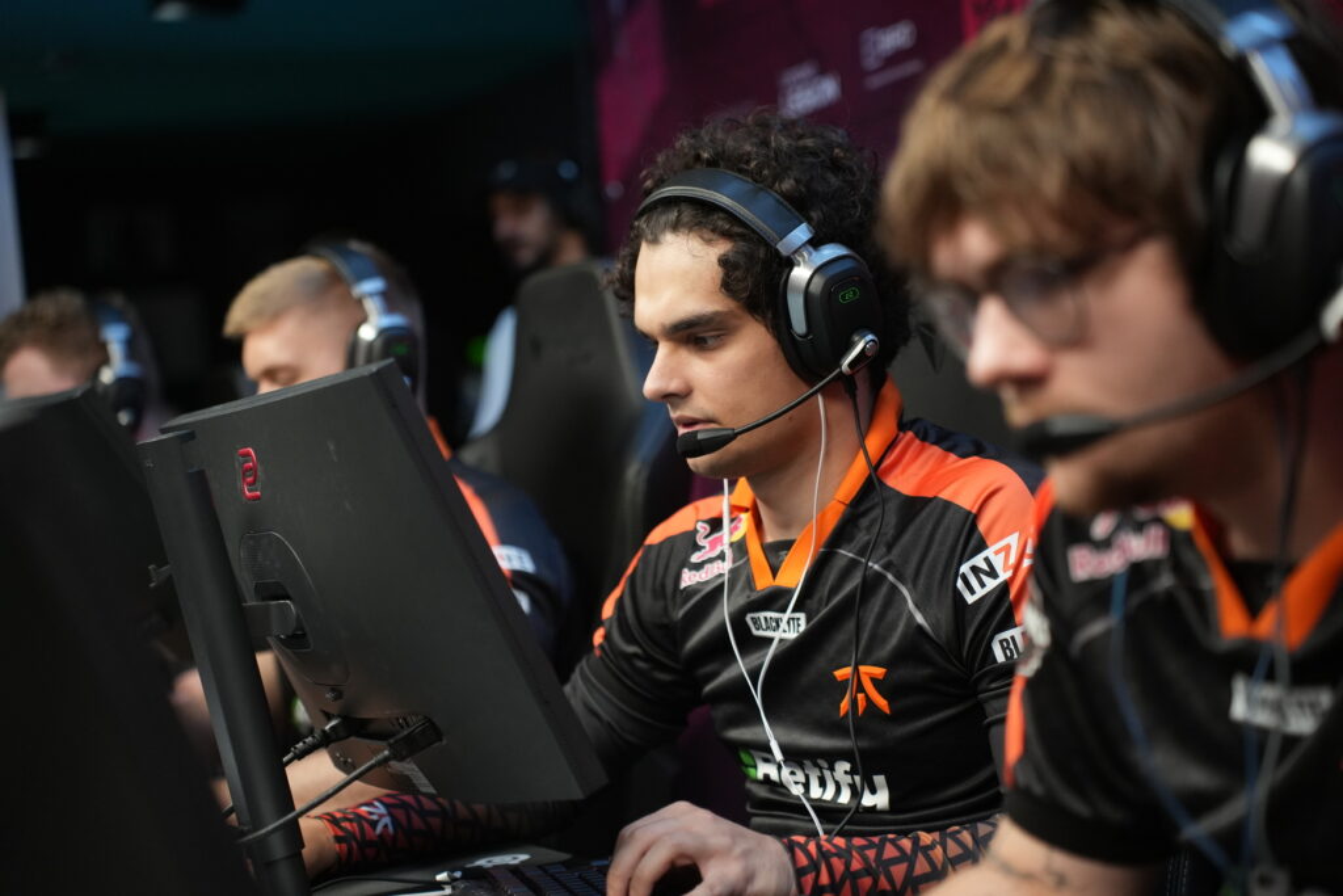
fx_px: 2798
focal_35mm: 75
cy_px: 448
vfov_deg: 18.2
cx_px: 672
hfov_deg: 27.0
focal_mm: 75
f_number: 2.8
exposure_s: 1/320
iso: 2500
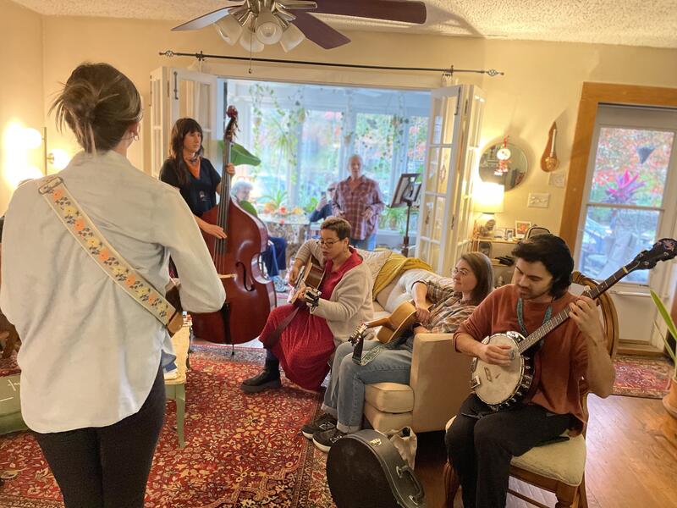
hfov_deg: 67.3
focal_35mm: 26
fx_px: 508
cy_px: 254
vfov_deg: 53.1
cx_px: 338
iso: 400
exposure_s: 1/40
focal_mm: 4.2
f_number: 1.6
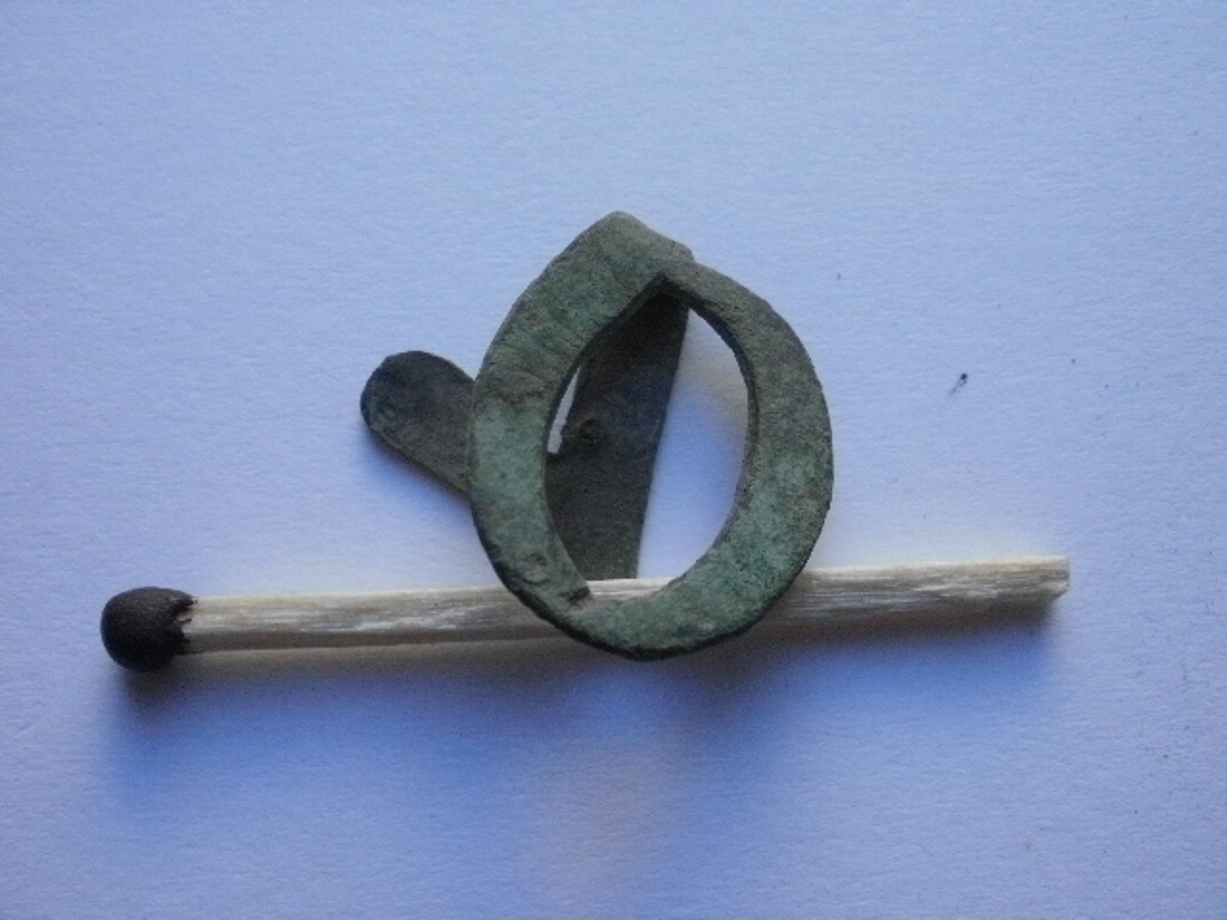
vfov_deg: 32.9
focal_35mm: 44
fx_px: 1560
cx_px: 614
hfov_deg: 42.9
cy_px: 460
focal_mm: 7.7
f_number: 4
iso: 400
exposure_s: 1/200
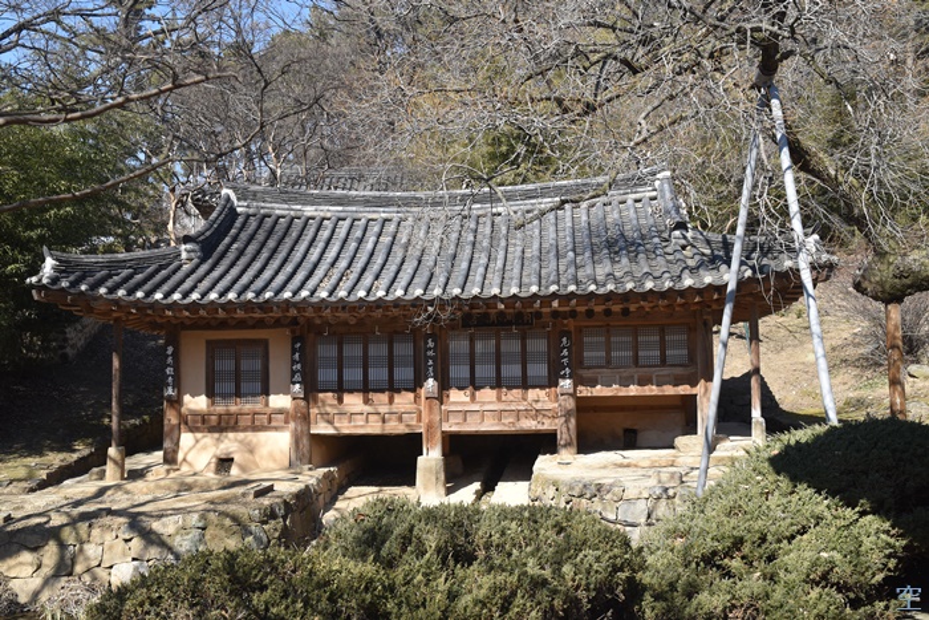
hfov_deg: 53.1
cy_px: 310
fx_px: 929
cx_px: 464
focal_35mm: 36
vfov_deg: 36.9
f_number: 8
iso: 220
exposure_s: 1/250
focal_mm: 24
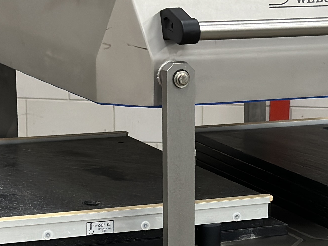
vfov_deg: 10.0
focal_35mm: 147
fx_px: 1393
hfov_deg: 13.4
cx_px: 213
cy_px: 283
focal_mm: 6.86
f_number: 1.78
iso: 250
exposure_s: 1/33
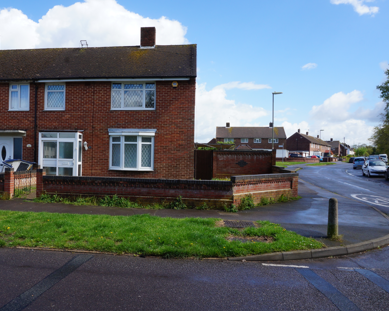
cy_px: 157
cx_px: 158
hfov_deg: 61.7
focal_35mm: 28
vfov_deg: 51.5
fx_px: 322
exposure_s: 1/100
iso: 200
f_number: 16
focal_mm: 16
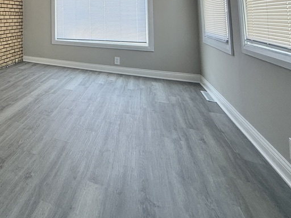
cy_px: 6
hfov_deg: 52.4
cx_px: 9
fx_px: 235
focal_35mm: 28
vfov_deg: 43.5
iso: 80
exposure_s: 1/99
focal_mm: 2.22
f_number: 2.2
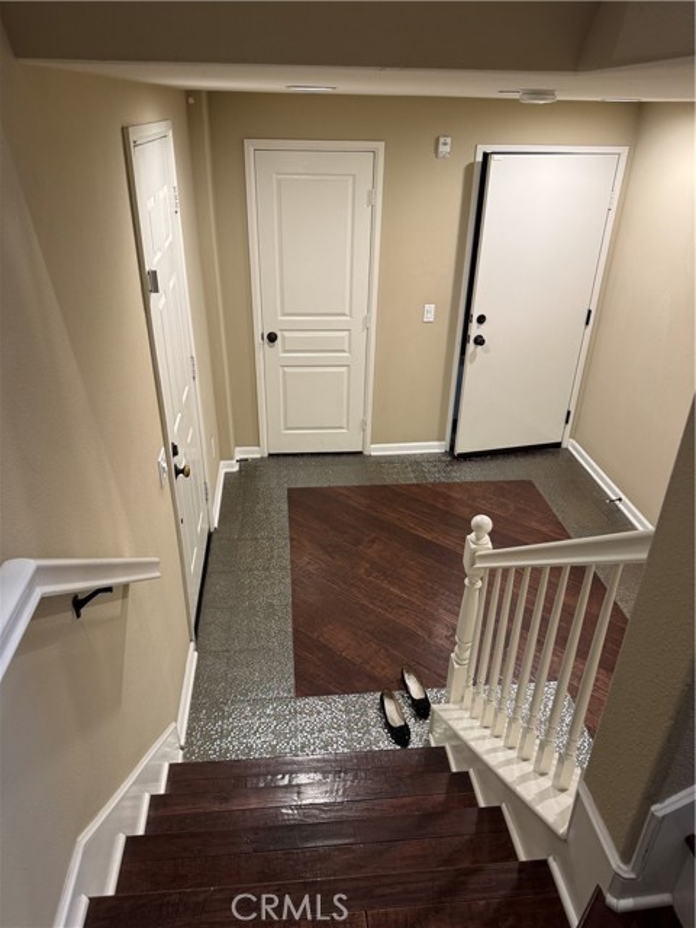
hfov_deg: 56.8
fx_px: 643
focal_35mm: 24
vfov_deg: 71.6
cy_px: 464
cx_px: 348
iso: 160
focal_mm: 6.76
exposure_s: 1/60
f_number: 1.78
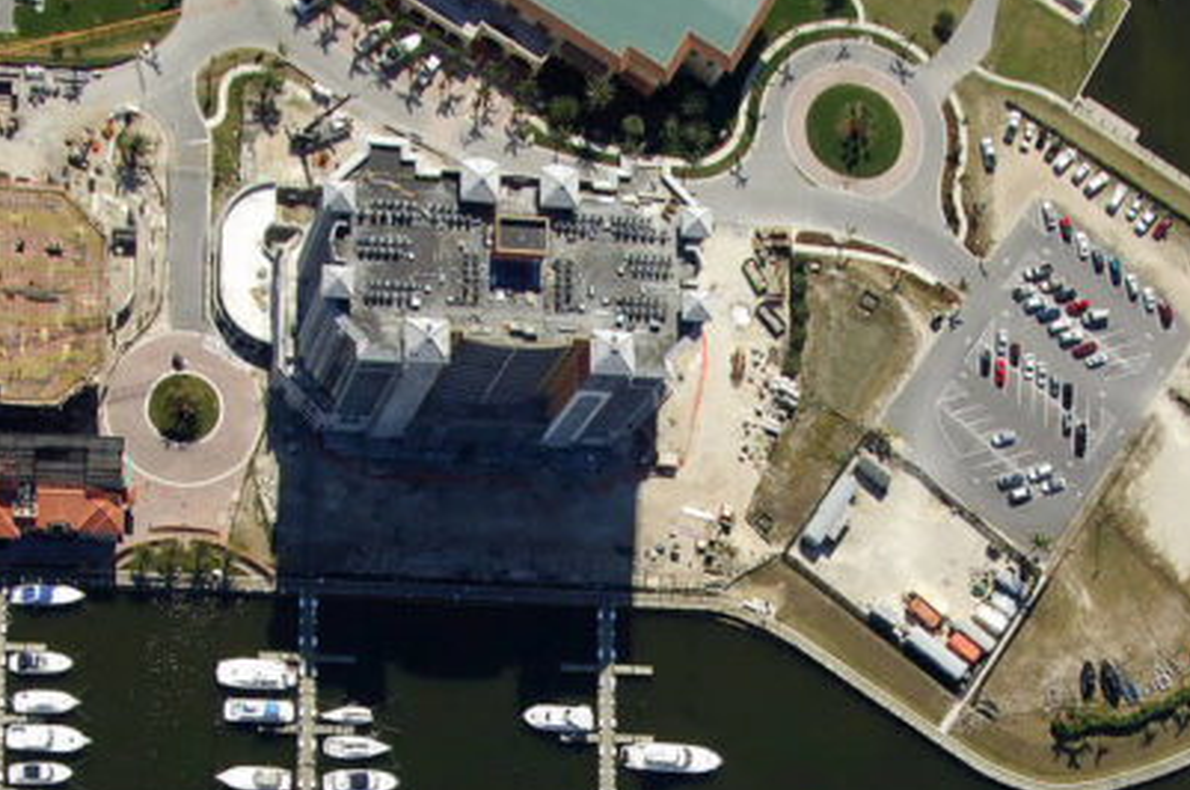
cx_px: 703
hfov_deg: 22.1
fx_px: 3036
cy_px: 796
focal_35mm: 92
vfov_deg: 14.6
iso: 400
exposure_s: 1/1000
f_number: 7.6
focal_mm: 24
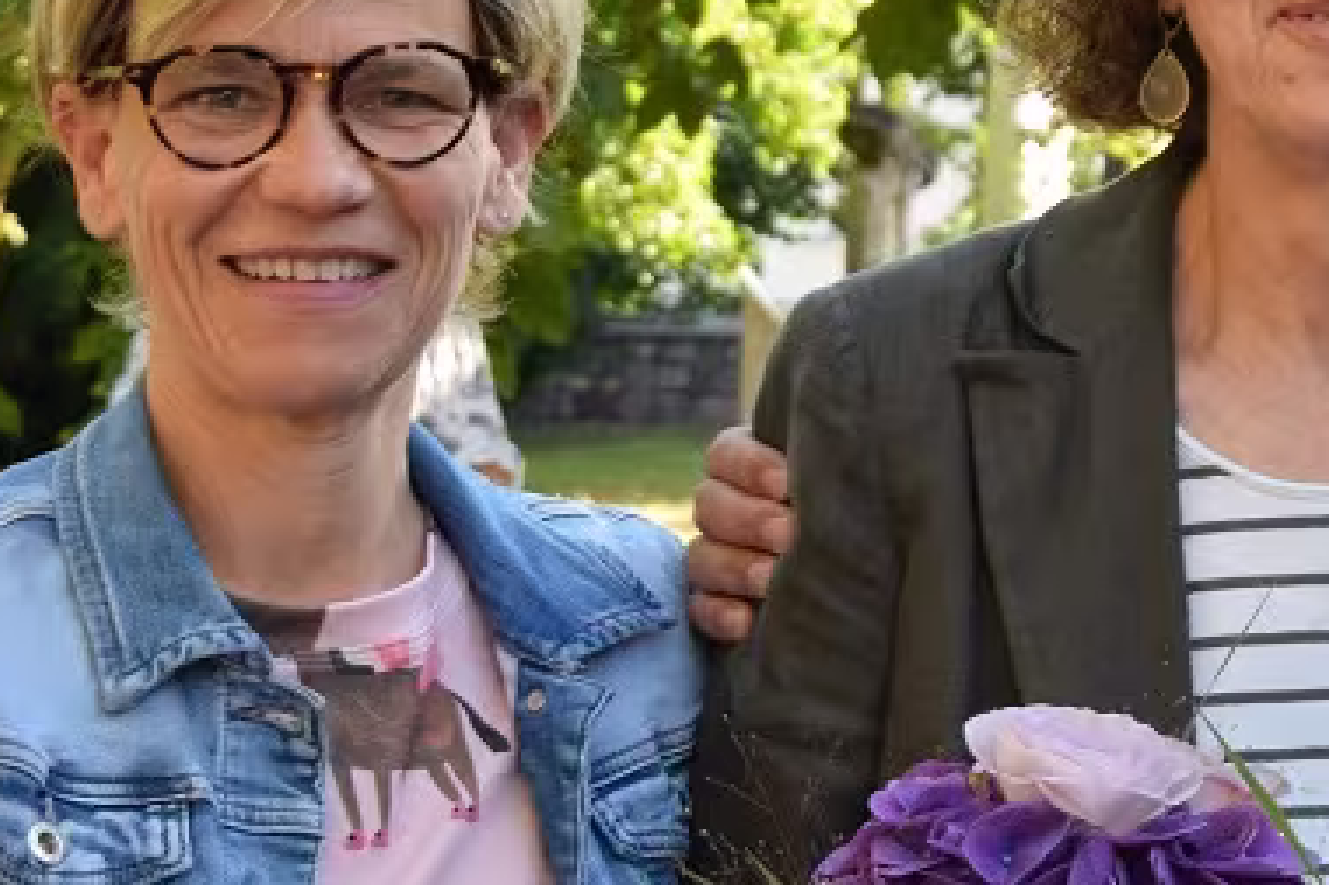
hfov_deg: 12.6
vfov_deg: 8.5
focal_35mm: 161
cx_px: 1277
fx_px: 5941
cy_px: 269
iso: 400
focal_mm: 34
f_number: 6.3
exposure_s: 1/160
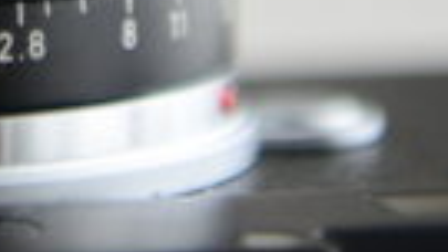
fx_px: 4943
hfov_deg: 5.2
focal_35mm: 416
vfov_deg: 2.9
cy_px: -343
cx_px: 0
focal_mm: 70
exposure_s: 1/80
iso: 1000
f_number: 2.8
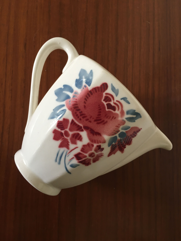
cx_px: 90
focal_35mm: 29
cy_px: 120
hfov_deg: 48.2
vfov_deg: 61.7
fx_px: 202
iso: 125
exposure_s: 1/33
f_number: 2.2
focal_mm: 4.15
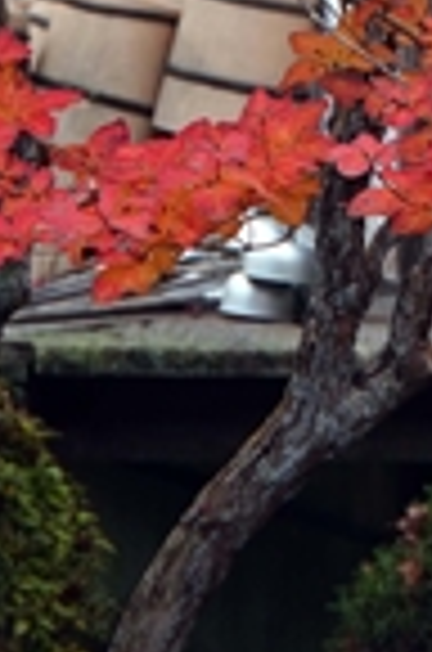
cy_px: -387
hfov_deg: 3.4
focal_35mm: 405
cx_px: 412
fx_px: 7326
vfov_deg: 5.1
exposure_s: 1/80
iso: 100
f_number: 5.6
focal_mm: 48.8
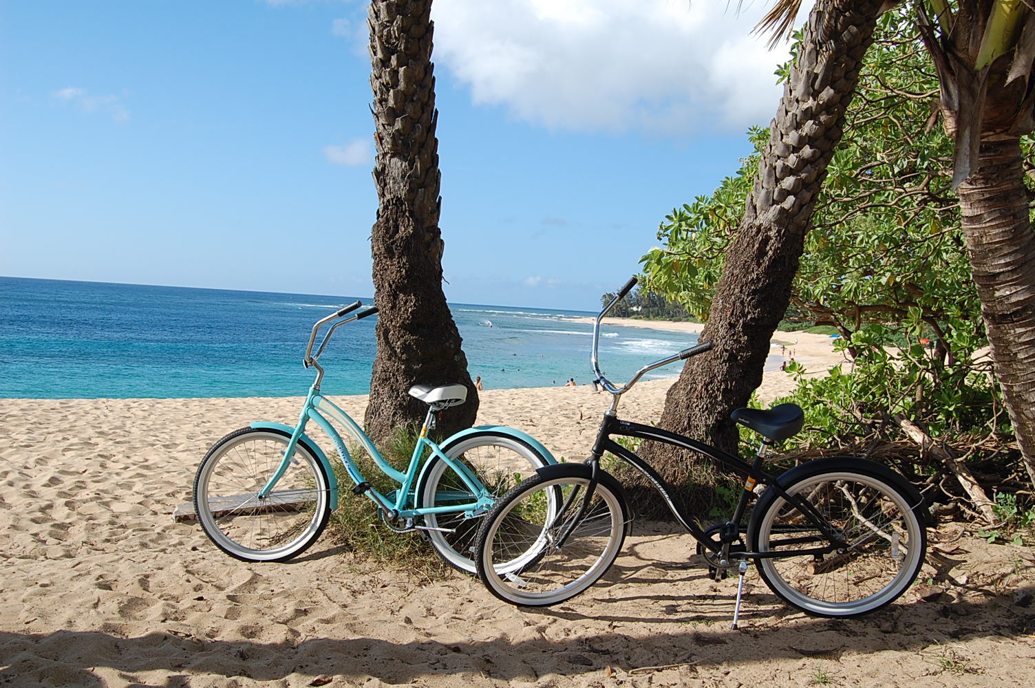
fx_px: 991
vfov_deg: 38.3
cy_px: 344
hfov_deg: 55.1
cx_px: 518
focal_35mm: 34
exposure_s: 1/320
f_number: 9
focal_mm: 23
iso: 200
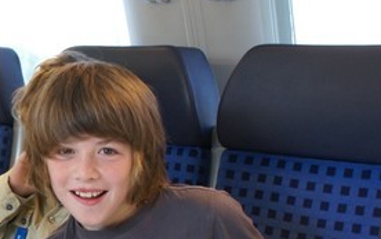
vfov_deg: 16.5
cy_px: 217
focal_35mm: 78
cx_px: -43
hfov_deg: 24.6
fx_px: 811
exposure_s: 1/40
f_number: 4.5
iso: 250
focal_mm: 22
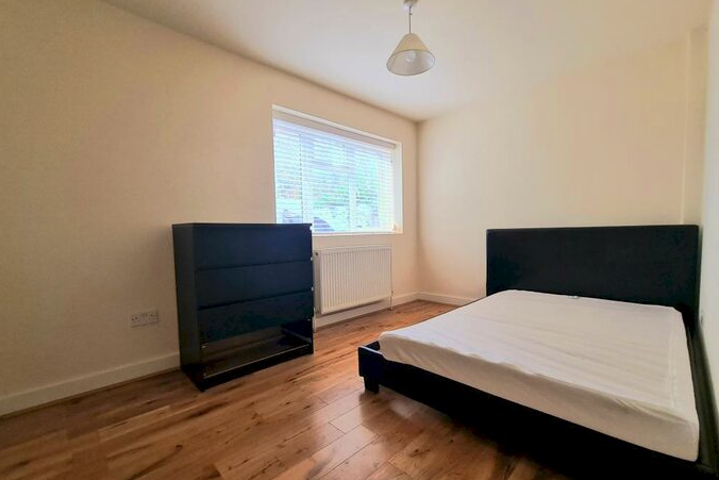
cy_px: 253
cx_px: 360
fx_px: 280
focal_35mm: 14
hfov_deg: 104.2
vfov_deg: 81.2
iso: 200
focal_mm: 2.22
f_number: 2.2
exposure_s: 1/50
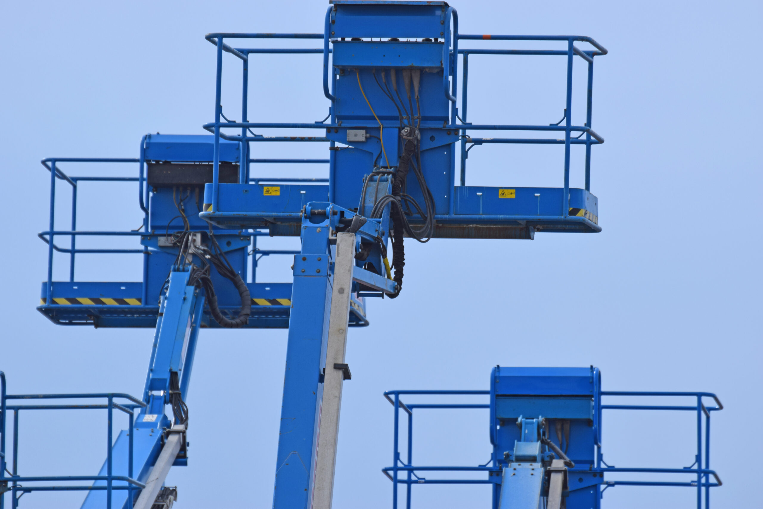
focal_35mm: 390
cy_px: 254
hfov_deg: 5.3
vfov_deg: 3.5
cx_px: 382
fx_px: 8266
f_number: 7.1
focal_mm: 260
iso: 200
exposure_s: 1/1000
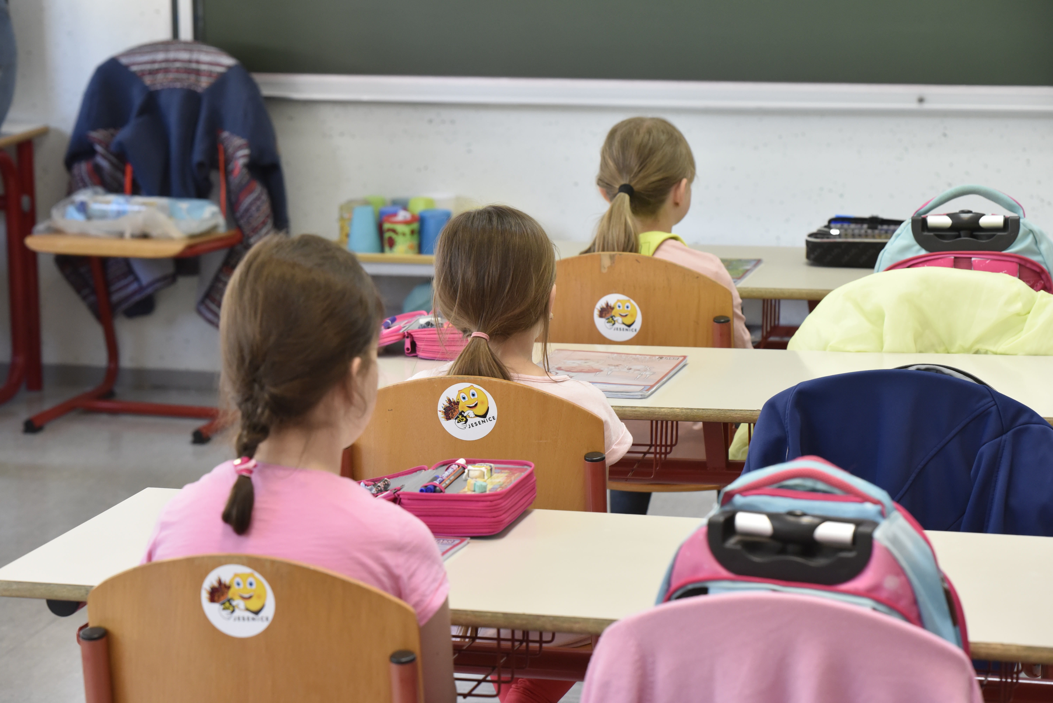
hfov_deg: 17.6
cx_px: 526
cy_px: 352
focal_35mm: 116
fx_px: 3394
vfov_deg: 11.8
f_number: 6.3
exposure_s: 1/125
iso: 2500
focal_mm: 116
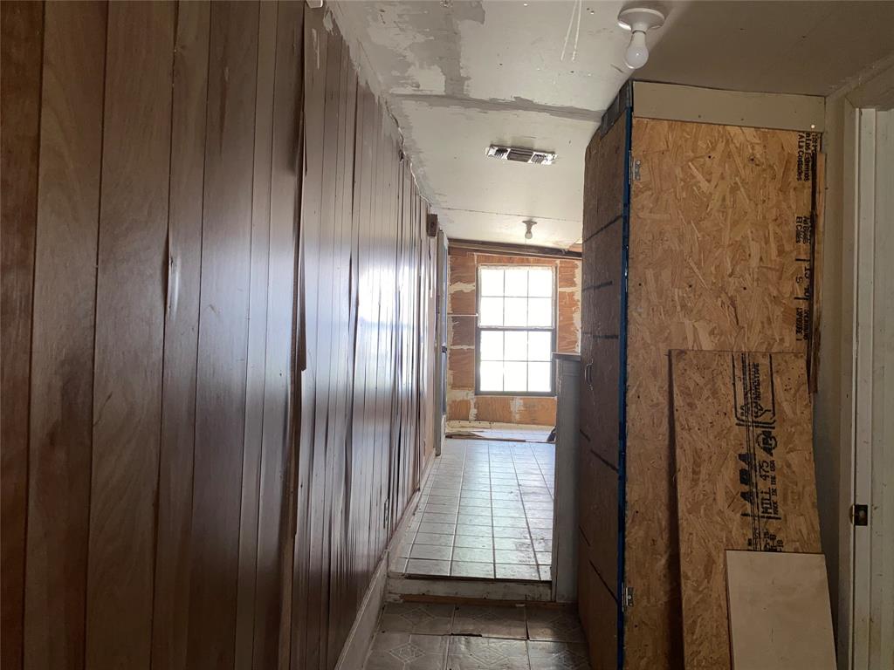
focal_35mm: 26
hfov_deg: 67.3
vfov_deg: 53.1
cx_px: 447
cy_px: 335
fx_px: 671
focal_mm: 4.25
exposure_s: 1/20
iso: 32
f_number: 1.8
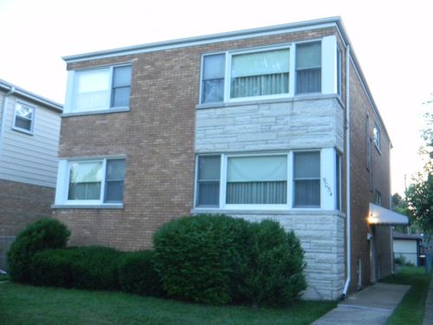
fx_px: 475
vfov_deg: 37.7
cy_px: 162
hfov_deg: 49.0
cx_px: 216
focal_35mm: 38
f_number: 4
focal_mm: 6.9
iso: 472
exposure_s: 1/61
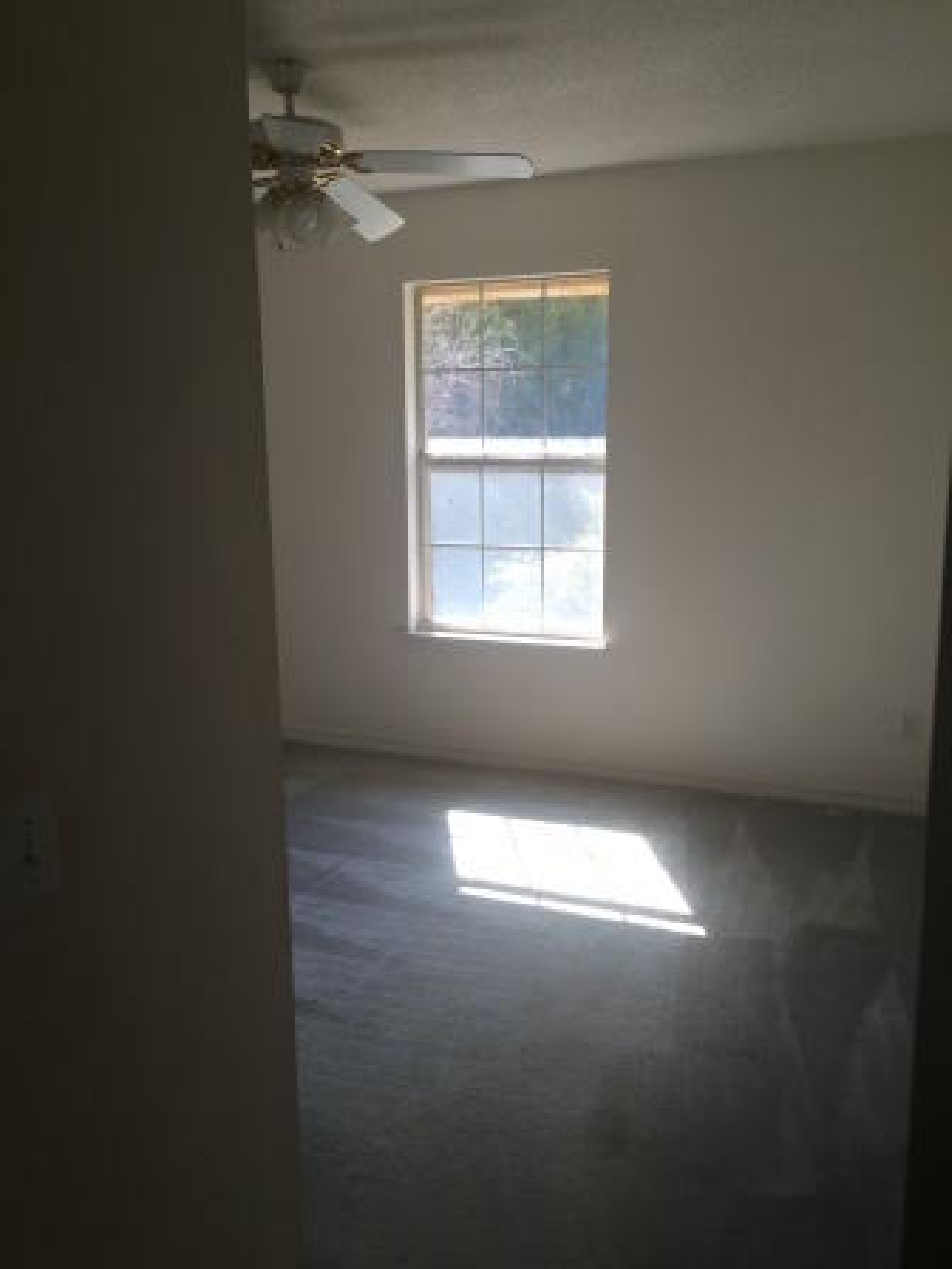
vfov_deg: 61.7
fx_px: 1063
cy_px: 634
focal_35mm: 29
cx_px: 476
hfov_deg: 48.2
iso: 32
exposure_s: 1/120
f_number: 2.2
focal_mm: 4.15
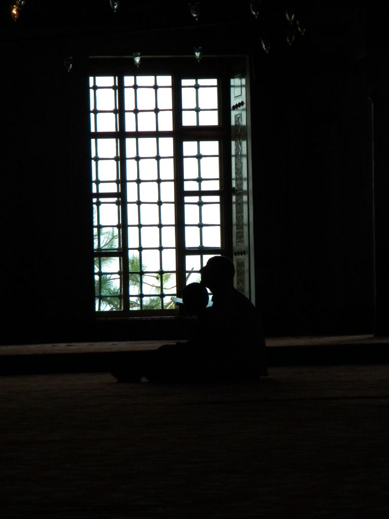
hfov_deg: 8.1
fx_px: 2742
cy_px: 260
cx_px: 194
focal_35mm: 183
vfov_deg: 10.8
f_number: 5.2
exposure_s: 1/406
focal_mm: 33.1
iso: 400
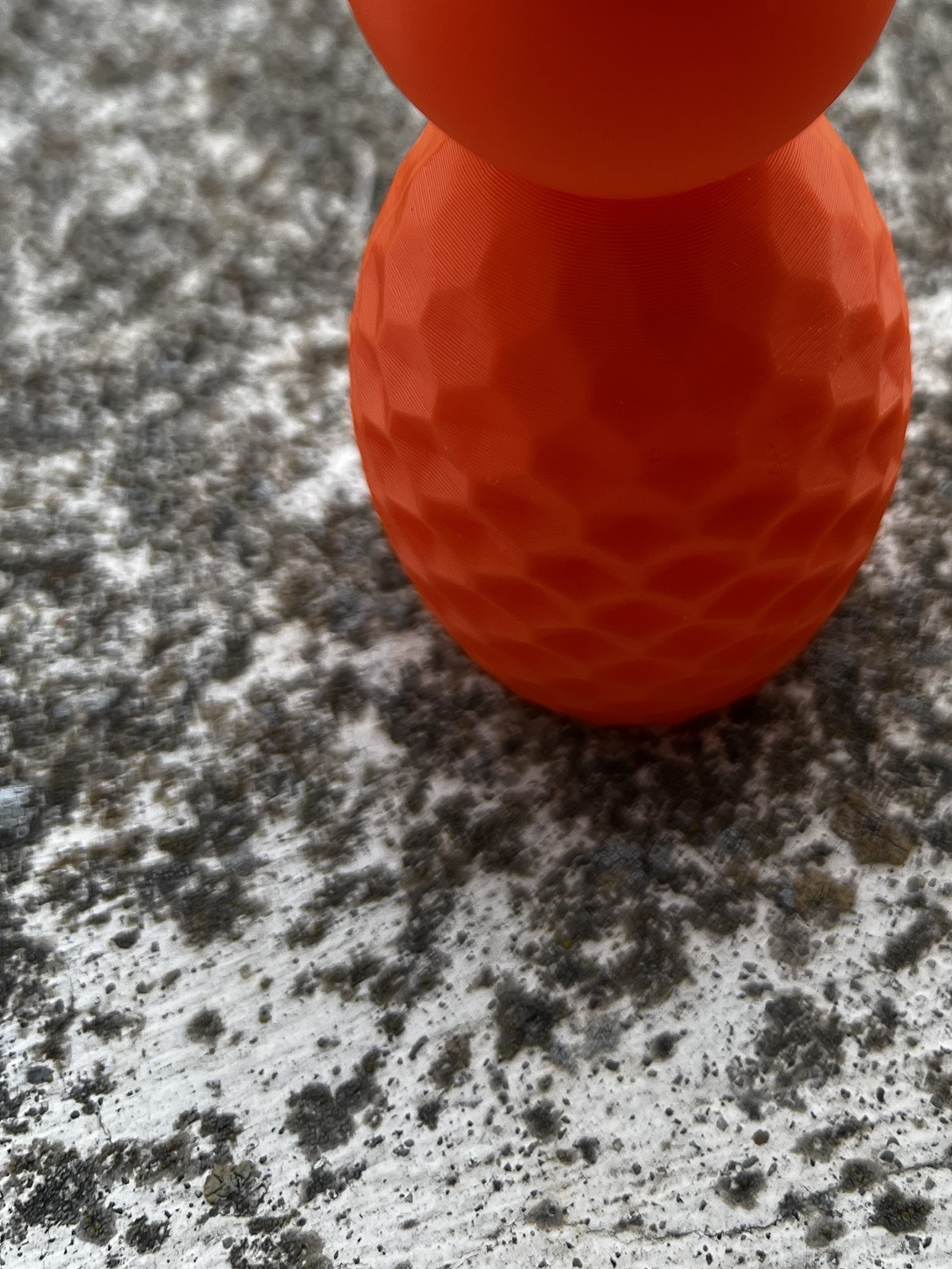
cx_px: 662
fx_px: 1870
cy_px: 64
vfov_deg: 34.8
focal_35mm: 51
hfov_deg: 28.3
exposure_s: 1/224
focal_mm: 5.7
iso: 40
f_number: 1.5
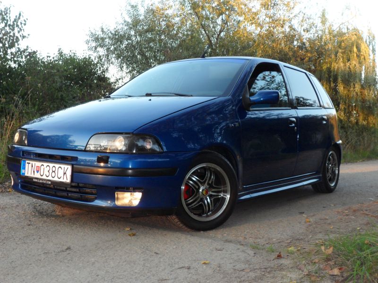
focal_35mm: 44
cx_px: 189
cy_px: 142
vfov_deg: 32.9
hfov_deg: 42.9
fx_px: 480
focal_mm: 7.8
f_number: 4.5
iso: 200
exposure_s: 1/45
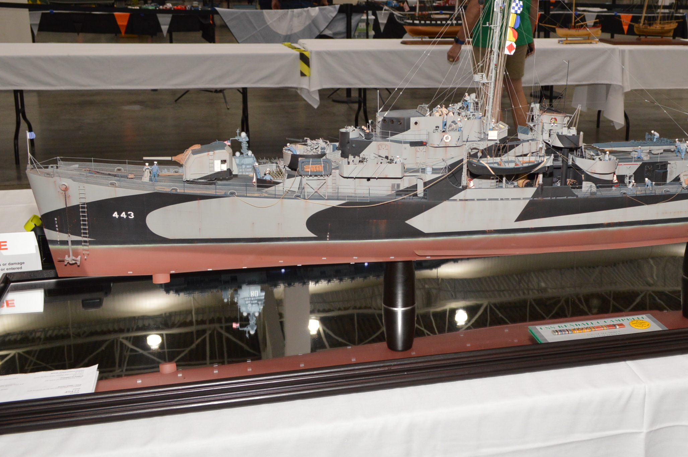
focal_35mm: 44
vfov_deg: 30.4
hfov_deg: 43.9
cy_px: 183
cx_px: 461
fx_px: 840
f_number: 8
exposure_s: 1/60
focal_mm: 20
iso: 500
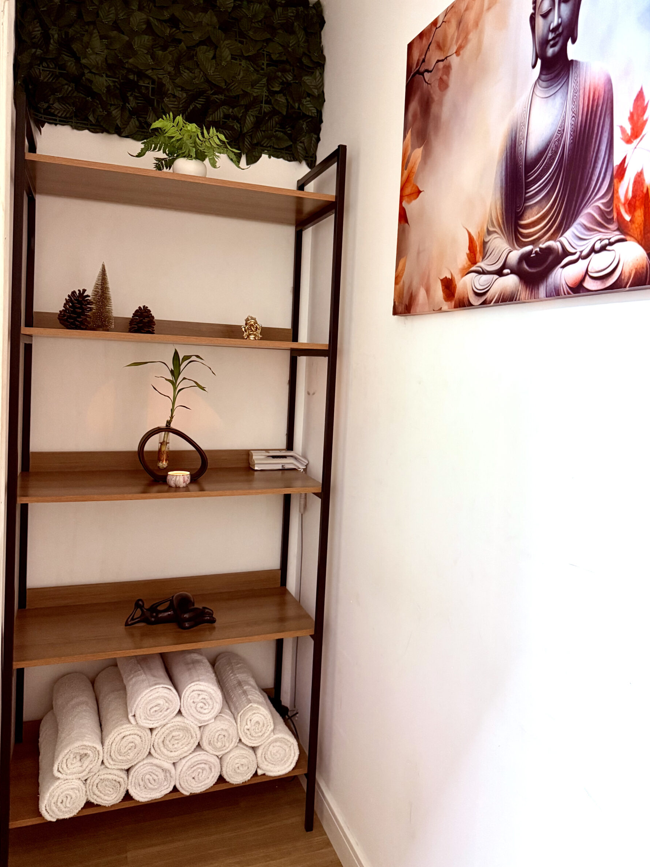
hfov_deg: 53.0
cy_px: 398
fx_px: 651
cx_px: 343
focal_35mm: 26
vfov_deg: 67.2
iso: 640
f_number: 1.78
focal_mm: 6.76
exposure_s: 1/40
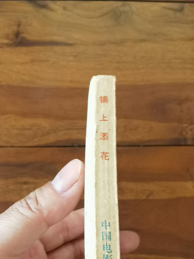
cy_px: 180
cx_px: 101
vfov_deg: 42.2
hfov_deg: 32.9
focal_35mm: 44
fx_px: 329
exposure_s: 1/40
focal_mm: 2.26
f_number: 2.2
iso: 200
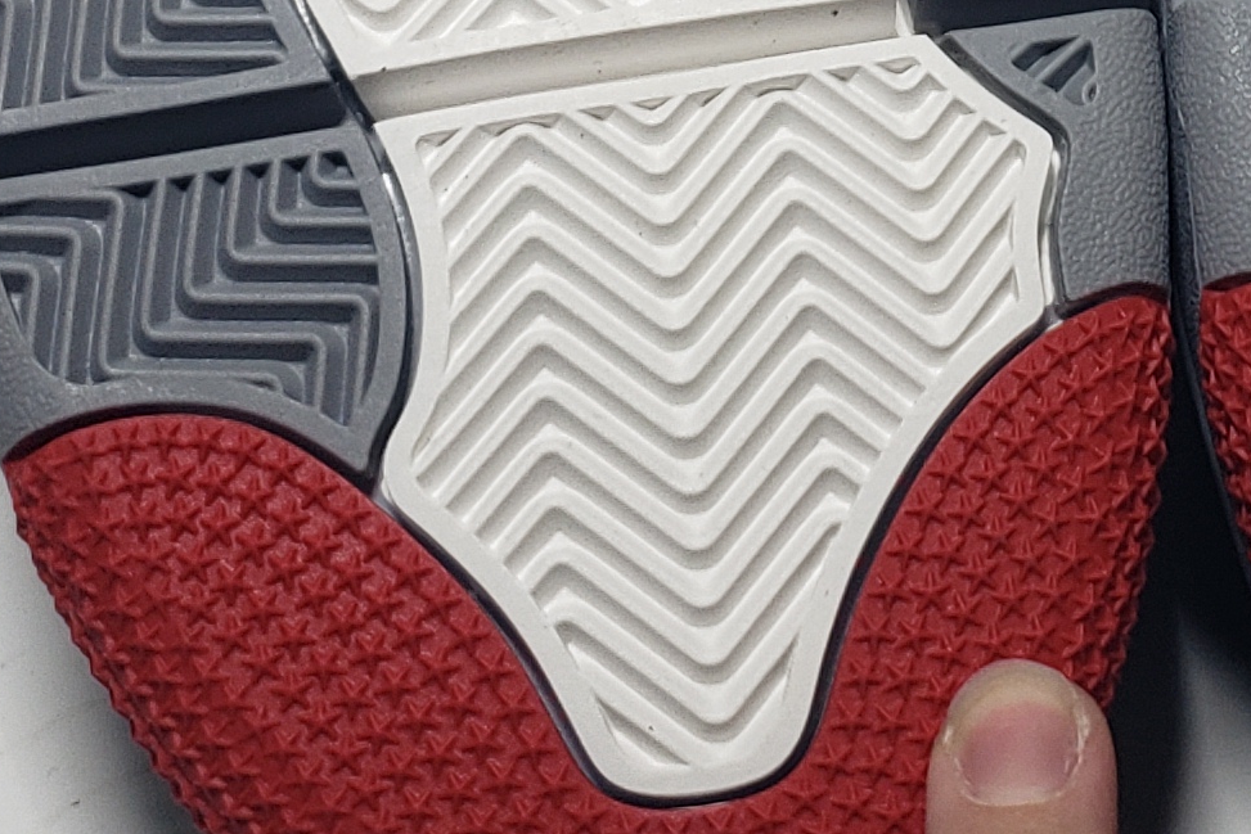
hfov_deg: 17.7
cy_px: -347
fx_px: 3892
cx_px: 1318
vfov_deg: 11.8
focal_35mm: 112
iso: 50
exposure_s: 1/448
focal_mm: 4.3
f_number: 1.5
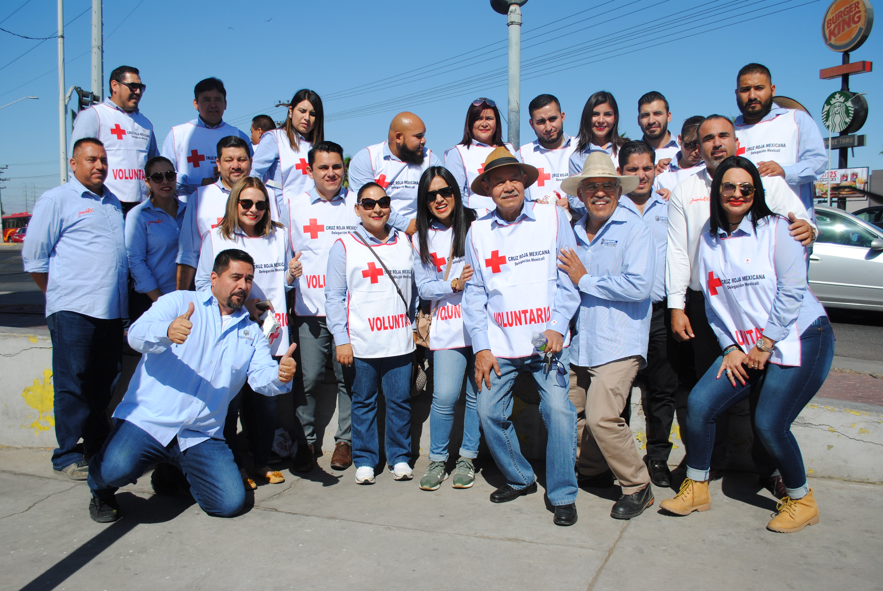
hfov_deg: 57.2
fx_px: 810
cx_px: 442
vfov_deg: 40.1
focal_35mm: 33
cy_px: 296
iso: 100
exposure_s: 1/1250
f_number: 5
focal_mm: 22
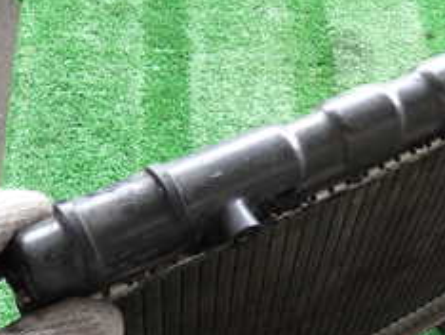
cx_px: 455
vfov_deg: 23.0
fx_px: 824
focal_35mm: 64
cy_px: 192
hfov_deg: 28.2
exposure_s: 1/60
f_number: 2
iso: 100
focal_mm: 4.5
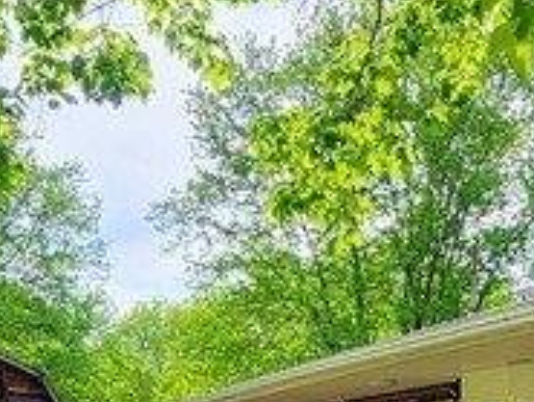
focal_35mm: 72
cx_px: 520
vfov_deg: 19.0
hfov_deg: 25.8
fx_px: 1111
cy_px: 523
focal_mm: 2.2
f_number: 2.2
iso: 50
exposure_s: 1/1005
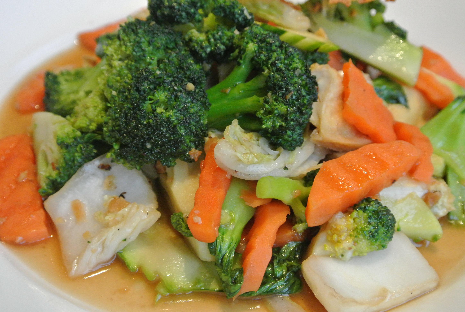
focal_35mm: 54
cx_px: 232
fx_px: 699
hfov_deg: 36.8
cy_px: 156
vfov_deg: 25.2
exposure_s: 1/125
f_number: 5
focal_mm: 20.3
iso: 1400
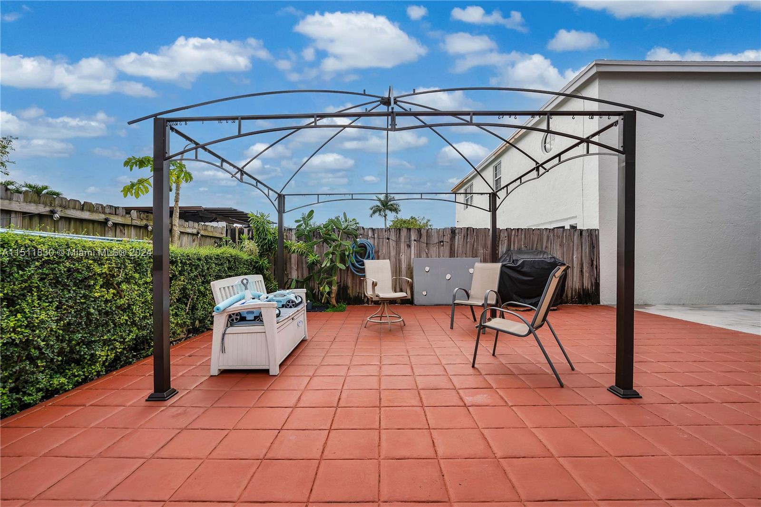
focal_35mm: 14
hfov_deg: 104.3
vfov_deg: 81.2
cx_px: 380
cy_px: 254
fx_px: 296
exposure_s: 1/640
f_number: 5
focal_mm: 14
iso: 100
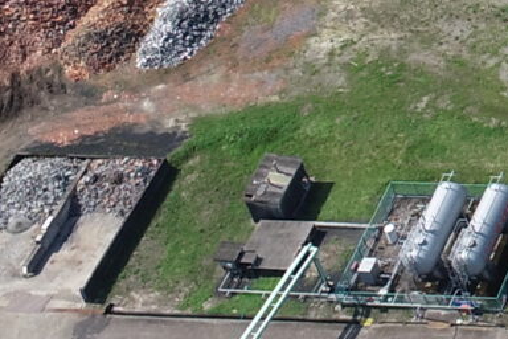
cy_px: -586
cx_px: 1437
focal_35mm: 160
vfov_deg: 7.7
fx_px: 2258
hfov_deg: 10.1
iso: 100
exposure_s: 1/500
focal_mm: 8.8
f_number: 5.6
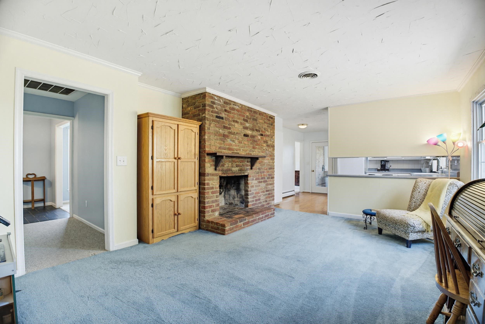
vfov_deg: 73.8
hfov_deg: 96.7
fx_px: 216
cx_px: 242
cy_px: 162
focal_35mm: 16
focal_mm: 16
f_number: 7.1
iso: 500
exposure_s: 1/1.25
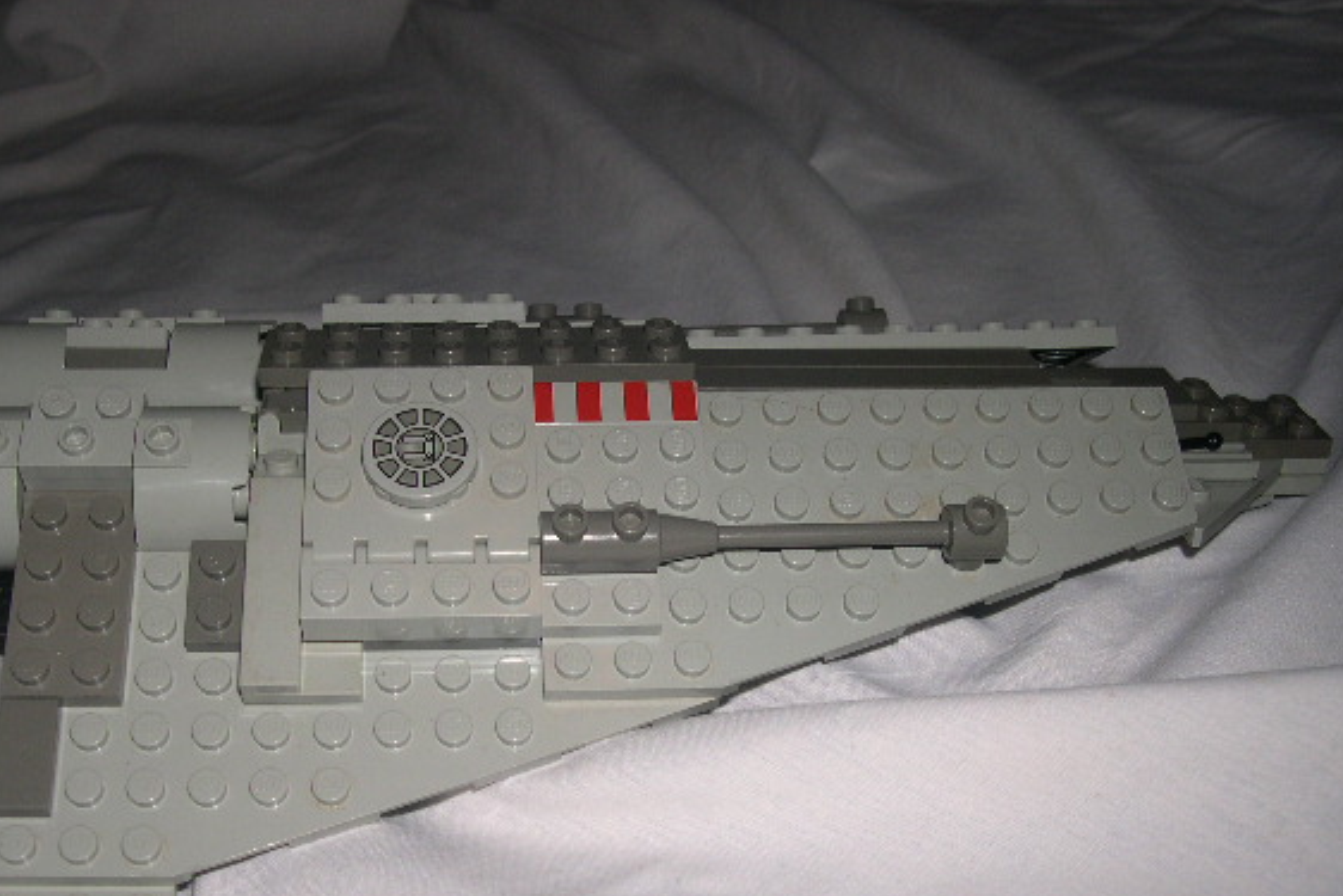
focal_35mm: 45
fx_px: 1679
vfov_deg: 29.7
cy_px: 569
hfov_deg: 43.5
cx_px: 593
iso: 100
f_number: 7.6
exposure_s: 1/60
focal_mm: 8
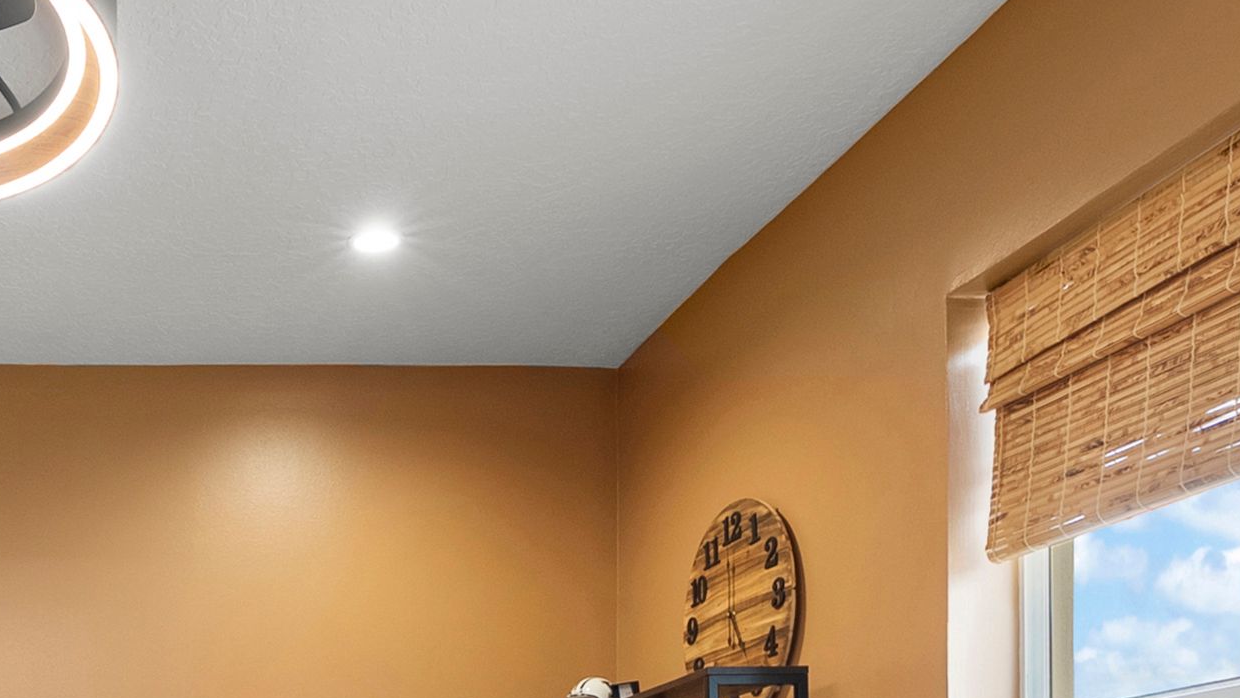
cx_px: 153
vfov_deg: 24.0
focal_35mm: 43
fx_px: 1414
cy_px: 928
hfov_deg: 43.7
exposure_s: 1/3
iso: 400
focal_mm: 12
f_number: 8
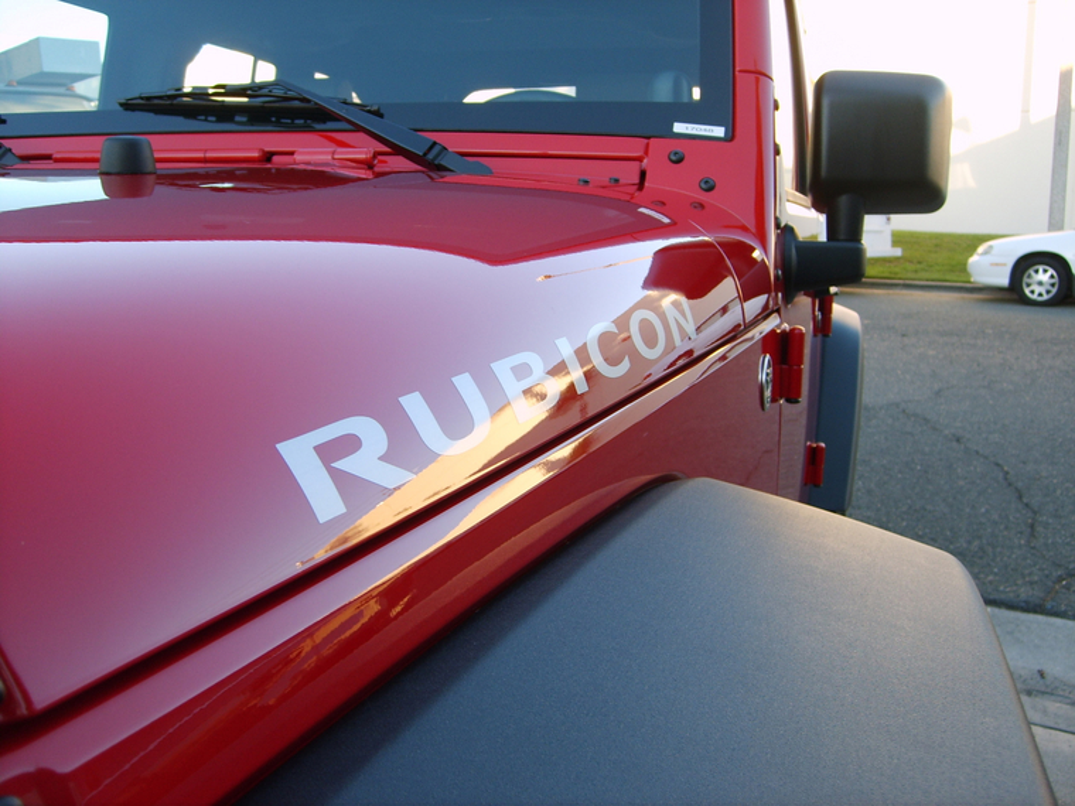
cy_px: 403
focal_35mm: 35
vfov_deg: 40.7
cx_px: 538
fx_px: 1087
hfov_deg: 52.6
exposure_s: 1/60
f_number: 2.8
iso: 50
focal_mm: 5.8
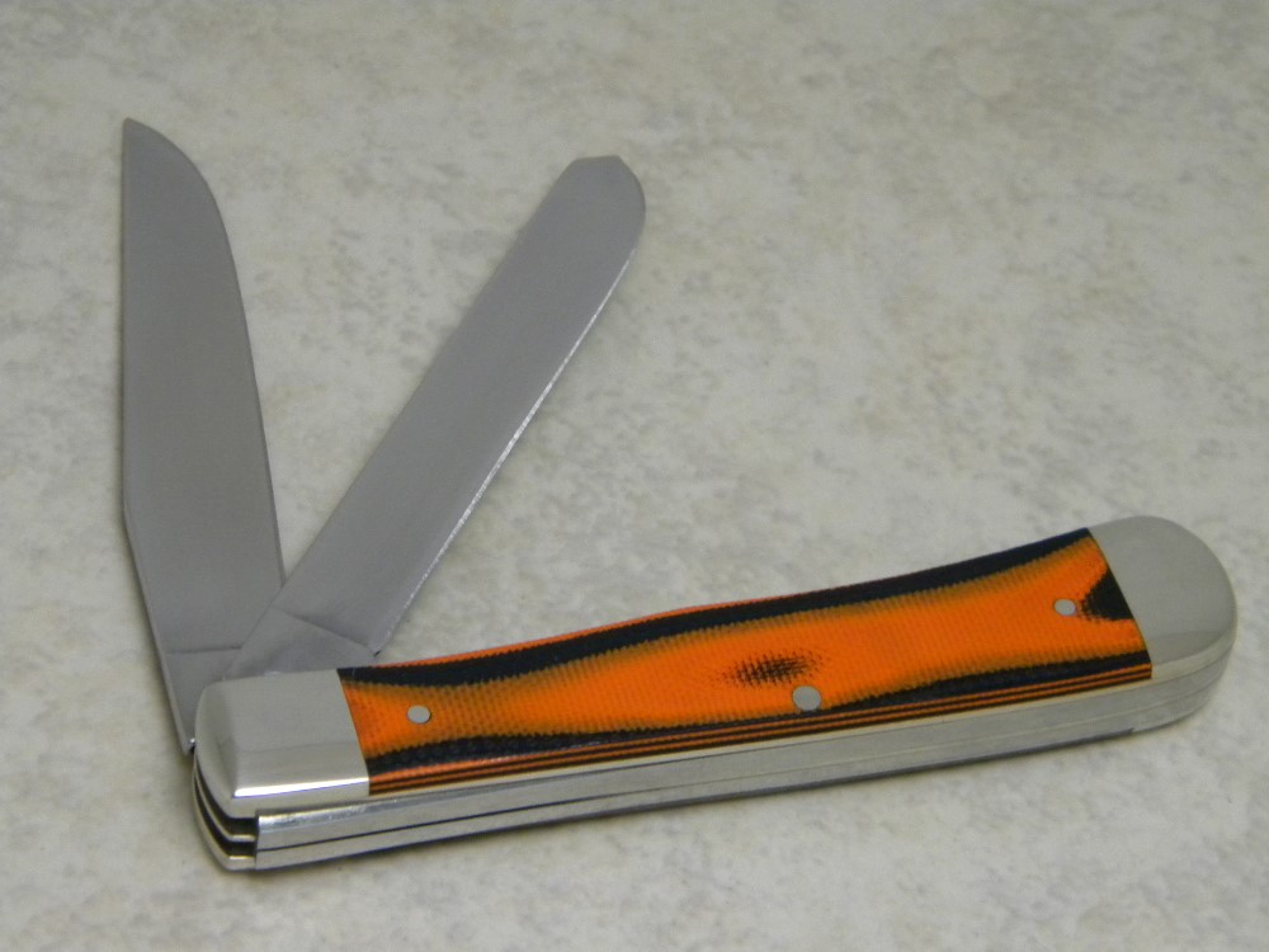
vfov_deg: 14.1
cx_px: 634
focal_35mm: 105
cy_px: 476
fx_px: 3849
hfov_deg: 18.7
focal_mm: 19
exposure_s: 1/16.4
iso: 400
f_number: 4.7
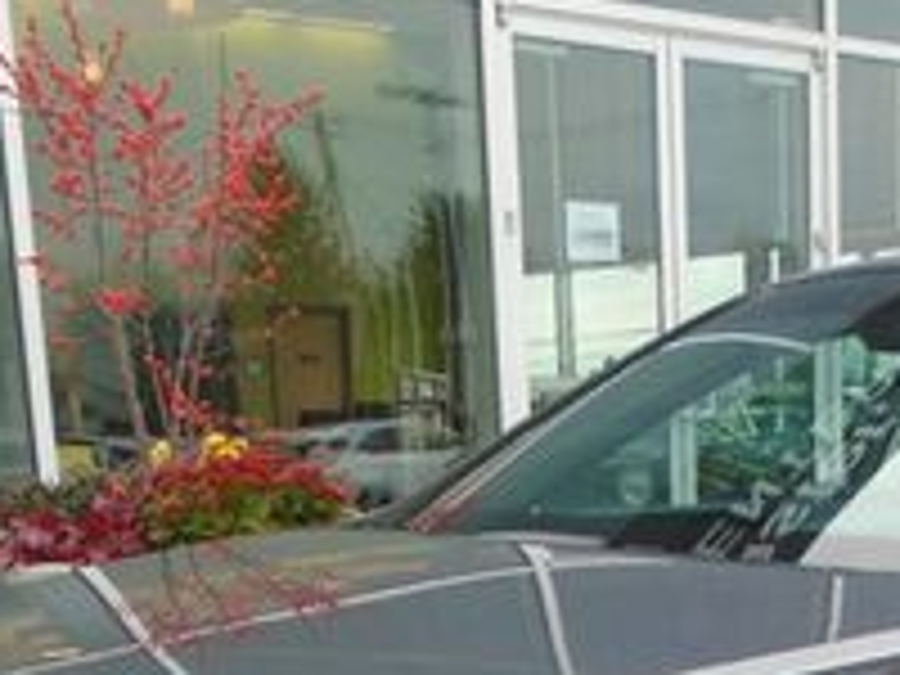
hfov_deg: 23.1
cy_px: 1076
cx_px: 770
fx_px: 2158
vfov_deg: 16.0
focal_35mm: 83
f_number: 3.2
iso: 100
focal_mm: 4.6
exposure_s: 1/100
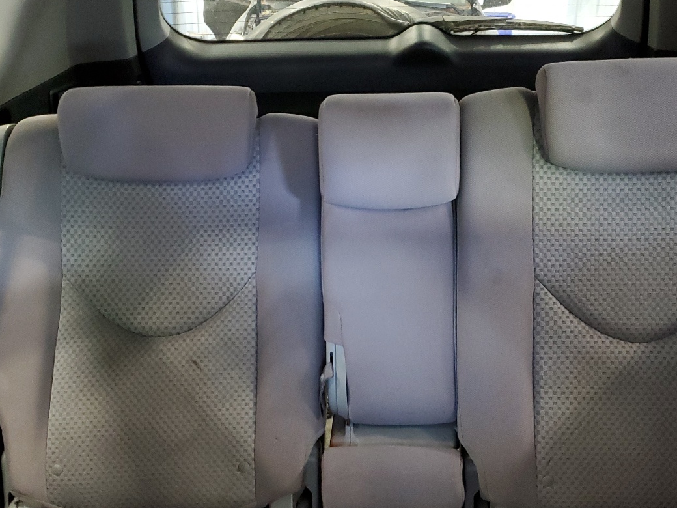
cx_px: 381
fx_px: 782
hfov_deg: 46.7
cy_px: 299
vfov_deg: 35.9
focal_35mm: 40
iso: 309
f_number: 1.5
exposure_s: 1/17
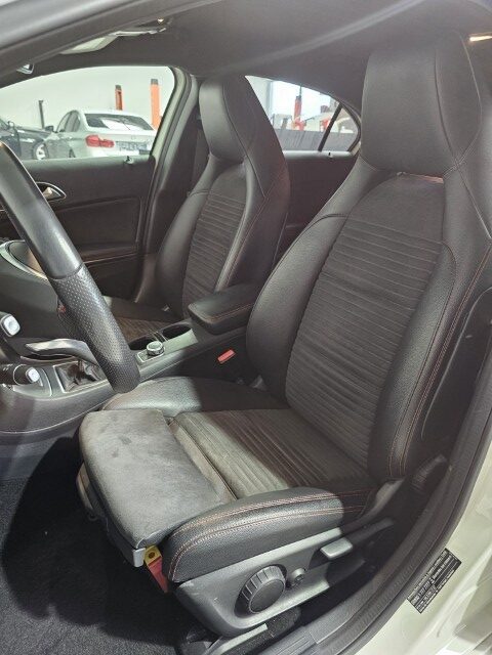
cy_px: 328
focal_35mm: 23
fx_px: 436
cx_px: 246
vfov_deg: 73.9
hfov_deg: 58.9
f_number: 1.7
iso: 500
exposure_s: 1/50
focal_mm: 6.3
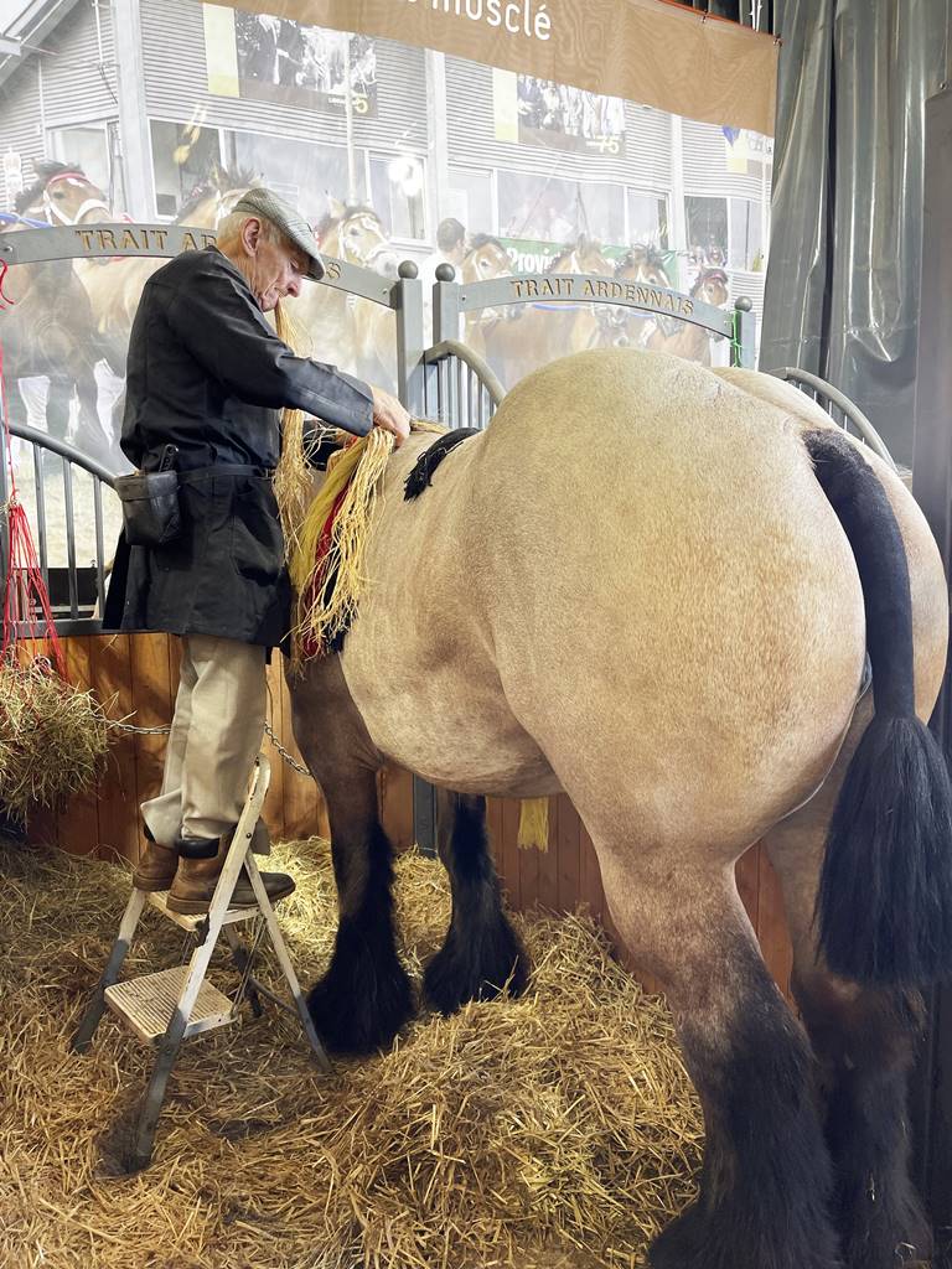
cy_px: 634
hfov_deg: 54.9
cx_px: 476
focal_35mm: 25
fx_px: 917
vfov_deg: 69.4
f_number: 1.6
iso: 80
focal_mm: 5.1
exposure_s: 1/121
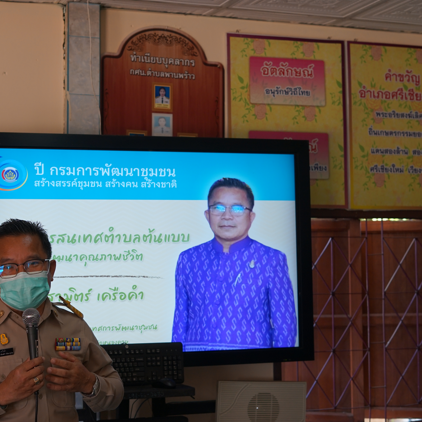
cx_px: 157
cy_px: 213
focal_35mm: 70
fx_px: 965
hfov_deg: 24.6
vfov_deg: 24.7
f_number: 4
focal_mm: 50
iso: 400
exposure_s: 1/160
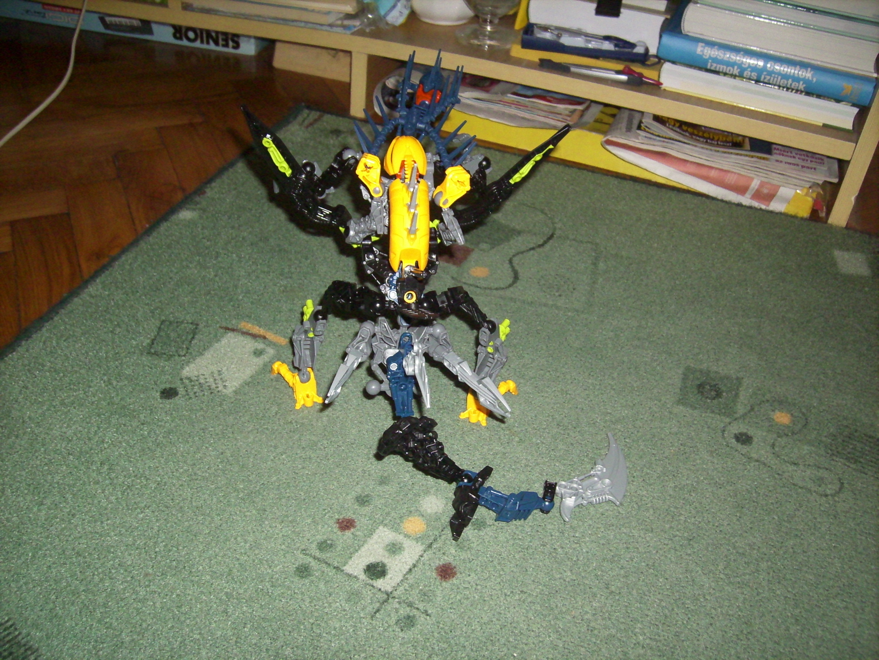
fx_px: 813
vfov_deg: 44.2
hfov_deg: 56.8
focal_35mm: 32
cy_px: 330
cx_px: 440
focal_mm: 5.99
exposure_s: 1/30
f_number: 7.1
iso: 200
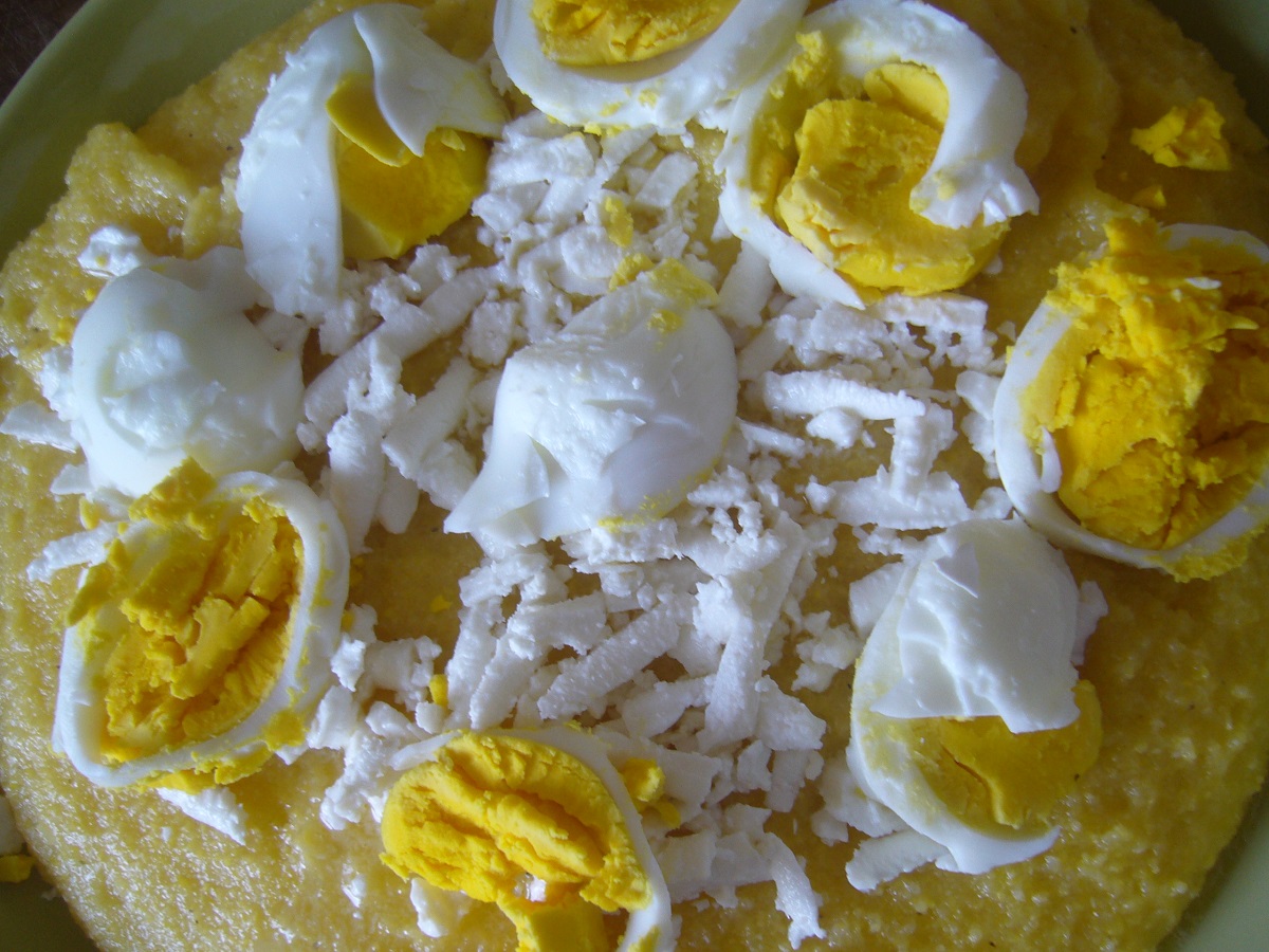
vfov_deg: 40.7
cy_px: 476
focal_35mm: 35
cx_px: 634
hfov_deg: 52.6
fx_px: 1283
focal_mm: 5.8
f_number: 2.8
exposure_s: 1/30
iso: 80
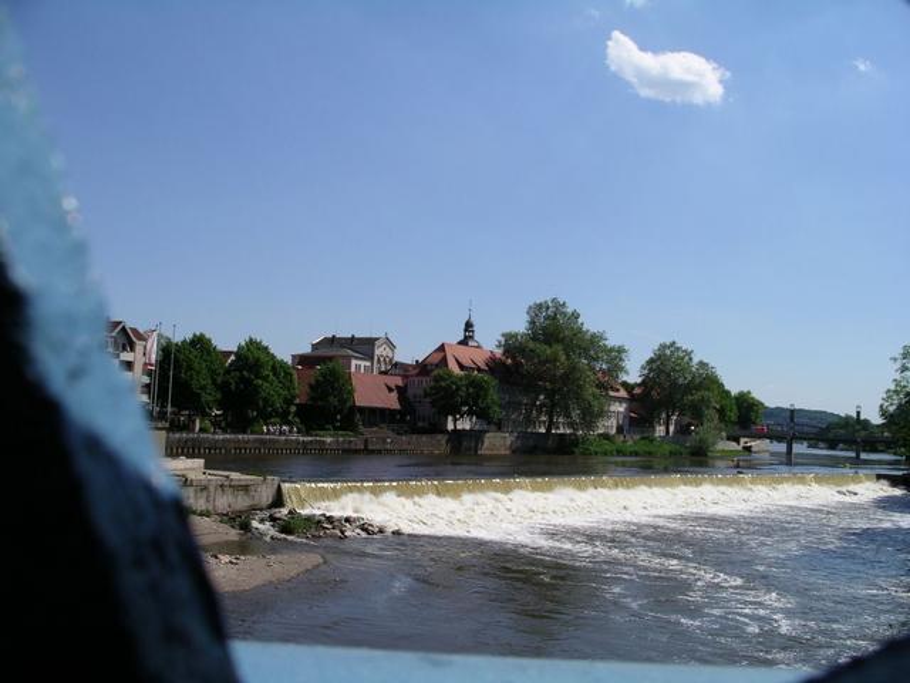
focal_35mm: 37
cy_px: 342
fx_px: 973
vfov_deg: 38.7
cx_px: 455
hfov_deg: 50.1
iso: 64
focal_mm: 7.8
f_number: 6.5
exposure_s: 1/500
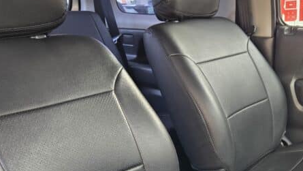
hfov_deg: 45.0
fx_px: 362
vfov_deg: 26.2
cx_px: 193
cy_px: 128
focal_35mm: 45
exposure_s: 1/180
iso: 160
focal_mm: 5.4
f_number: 1.8
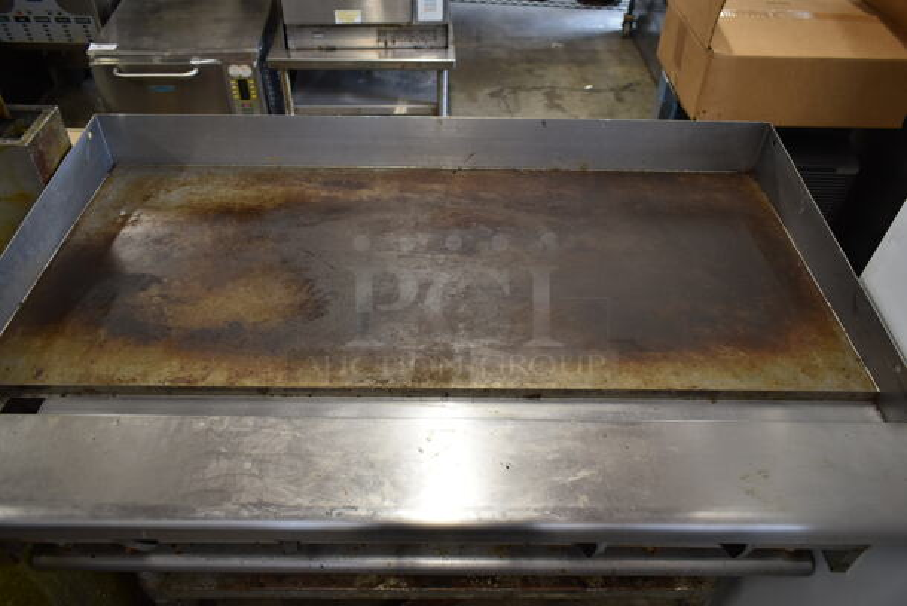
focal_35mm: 27
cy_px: 303
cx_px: 454
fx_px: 681
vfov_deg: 48.0
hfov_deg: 67.3
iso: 360
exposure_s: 1/30
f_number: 3.5
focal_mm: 18
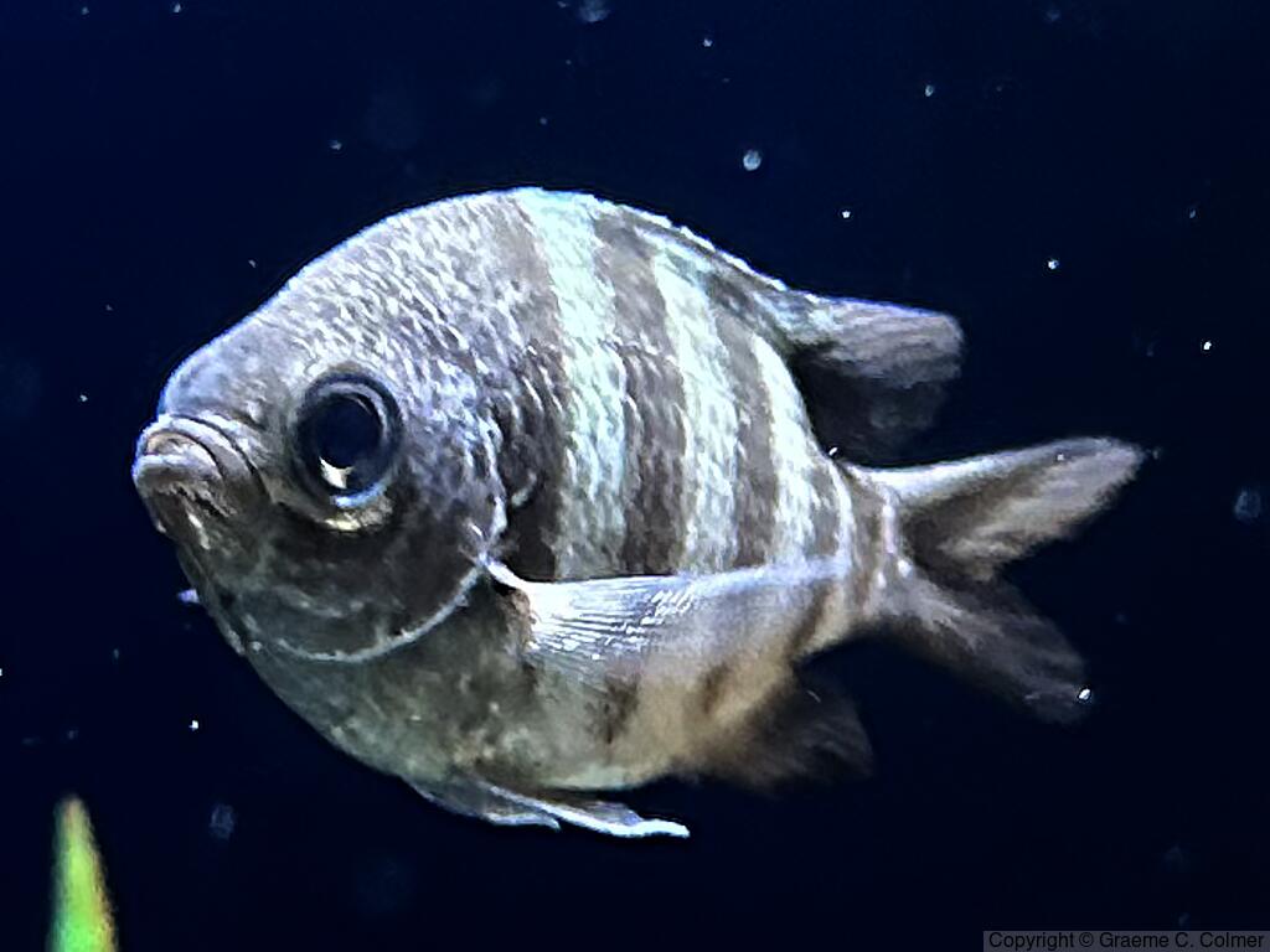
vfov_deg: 56.8
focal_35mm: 24
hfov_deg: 71.6
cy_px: 476
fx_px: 881
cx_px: 635
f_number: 1.78
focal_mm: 6.86
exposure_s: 1/30
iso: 1000
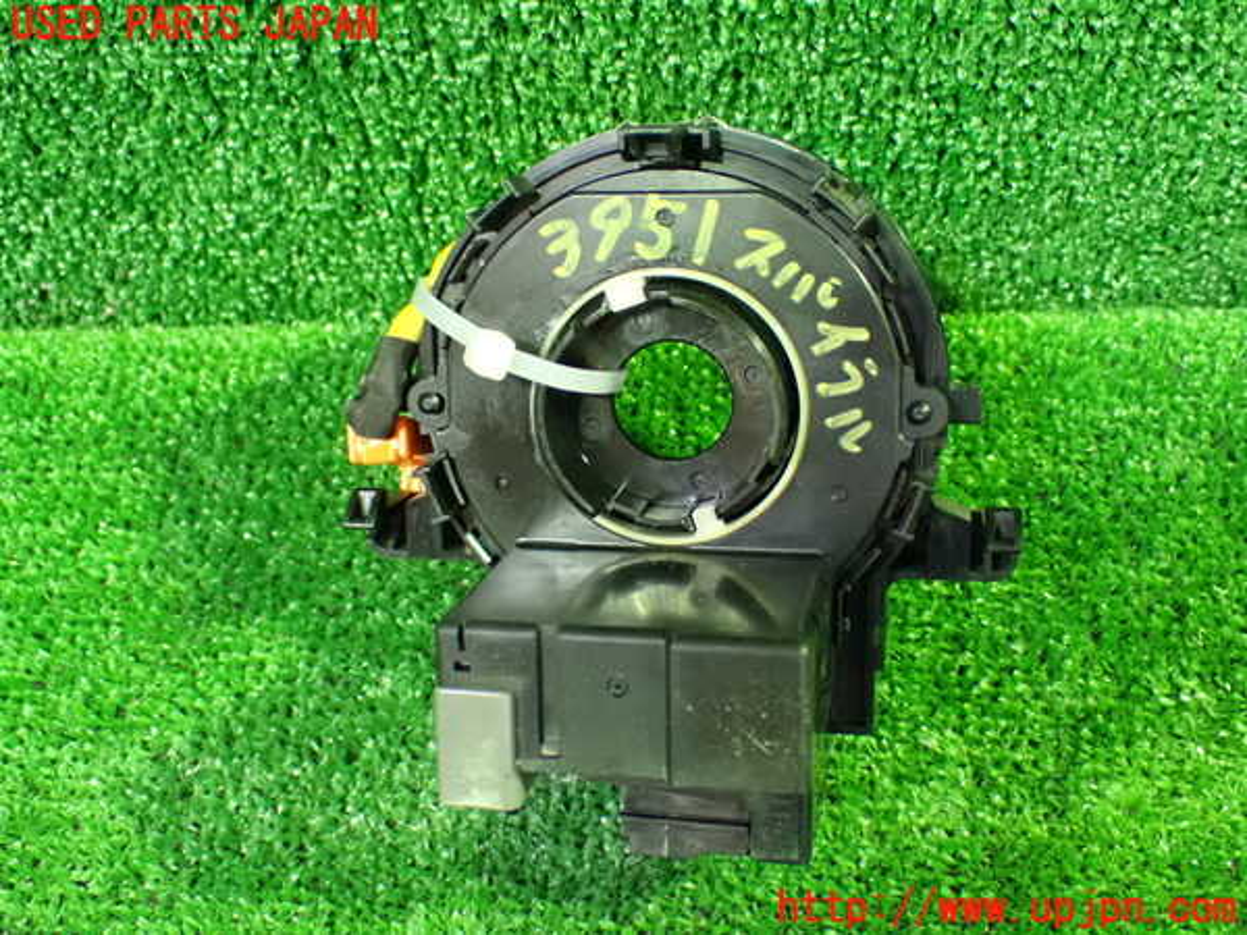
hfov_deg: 45.8
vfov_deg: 35.1
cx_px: 624
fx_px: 1477
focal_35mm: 41
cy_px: 468
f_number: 2.8
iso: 1600
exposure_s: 1/25
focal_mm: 7.31
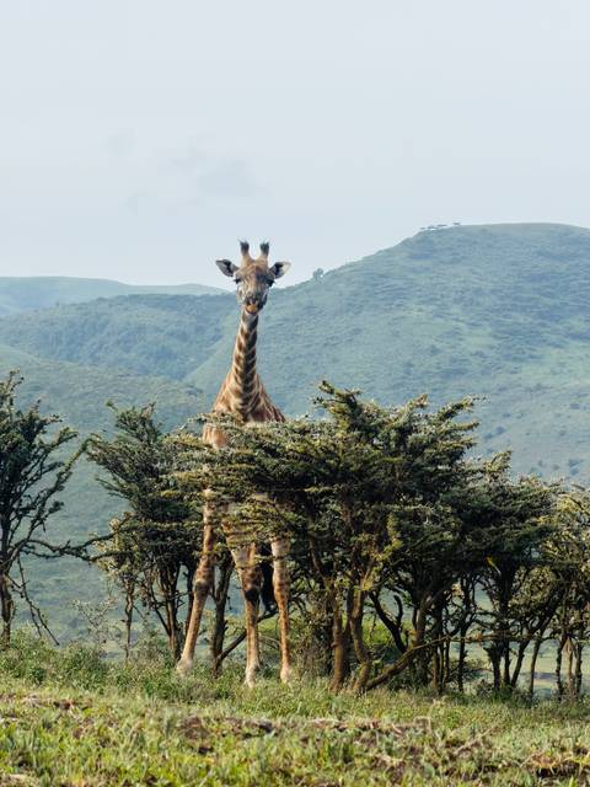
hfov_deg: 9.0
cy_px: 394
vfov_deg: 12.0
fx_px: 3750
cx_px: 295
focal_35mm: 165
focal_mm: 16.89
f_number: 2.8
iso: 25
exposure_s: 1/638
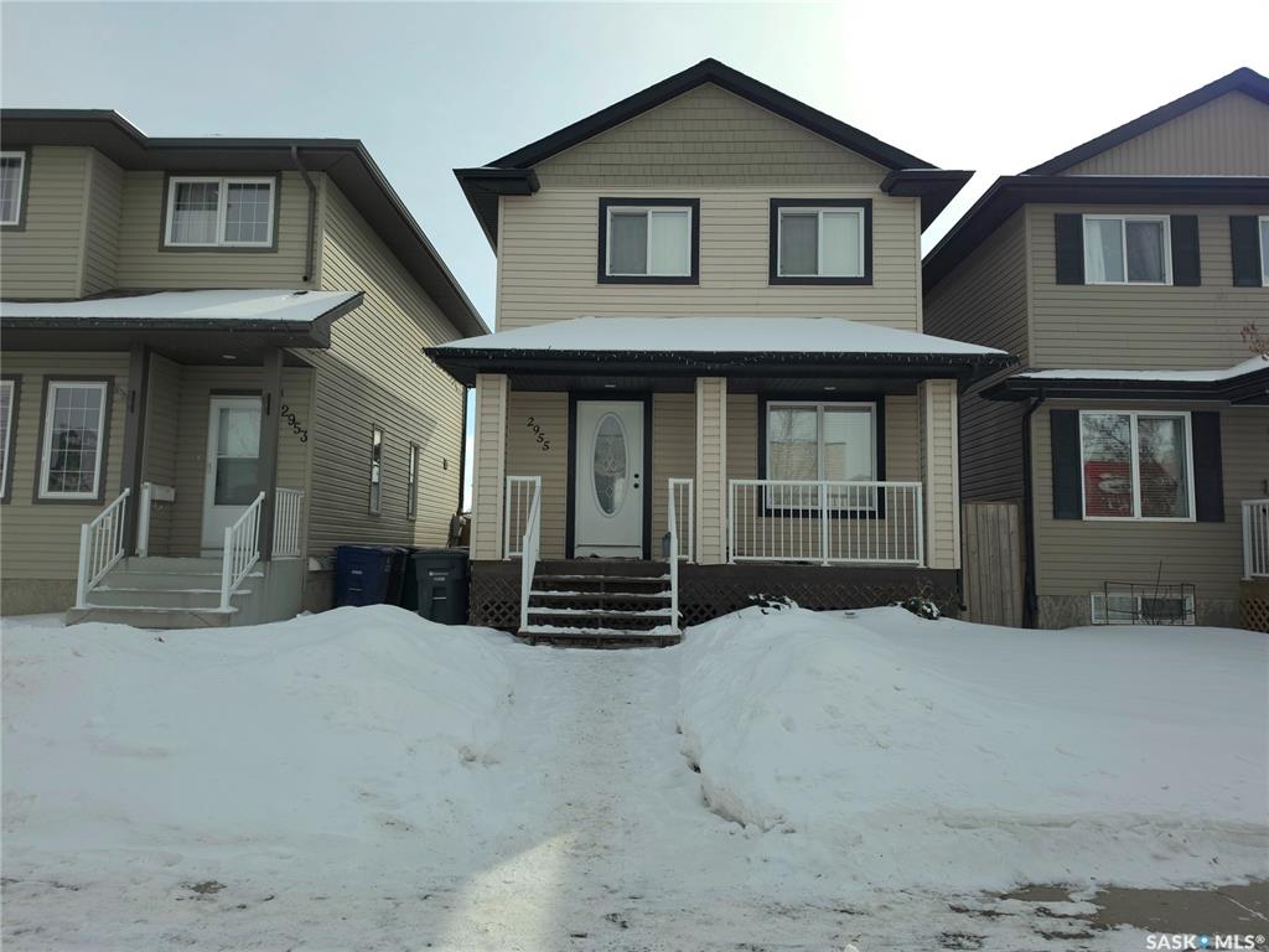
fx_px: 843
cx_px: 634
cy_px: 476
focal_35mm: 23
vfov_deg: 58.9
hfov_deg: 73.9
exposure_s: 1/2000
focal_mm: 6.5
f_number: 1.4
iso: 10
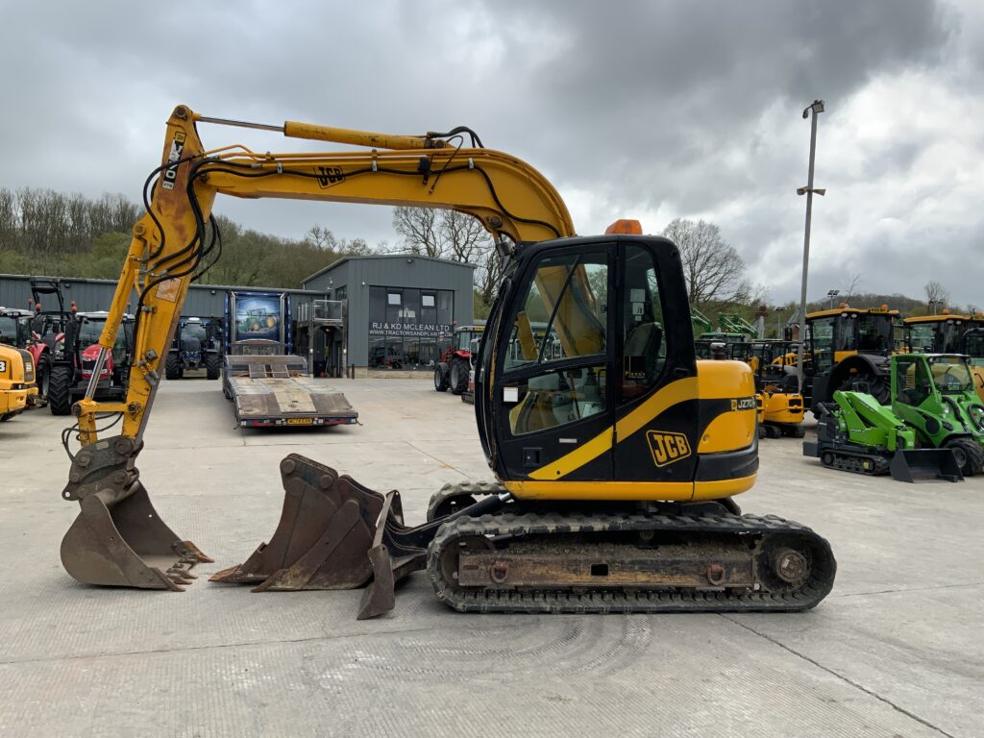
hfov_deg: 61.7
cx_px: 492
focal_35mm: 29
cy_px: 369
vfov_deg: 48.2
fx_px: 824
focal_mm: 3
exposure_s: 1/1144
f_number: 1.8
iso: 16
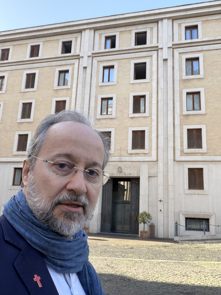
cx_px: 110
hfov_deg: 46.8
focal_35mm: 30
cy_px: 148
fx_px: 255
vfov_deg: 60.0
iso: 64
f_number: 1.9
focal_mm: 2.71
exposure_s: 1/221
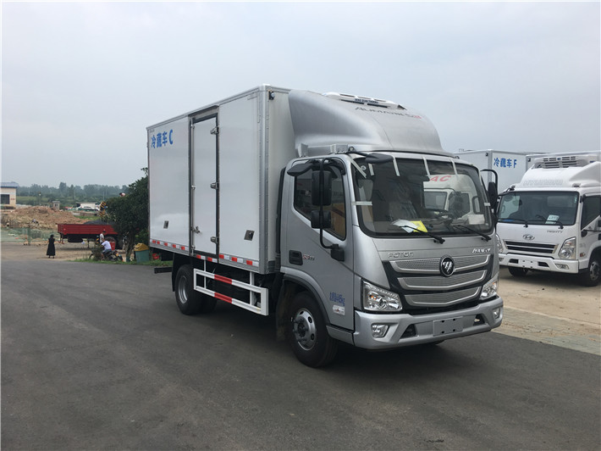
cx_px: 300
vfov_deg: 48.2
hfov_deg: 61.7
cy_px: 226
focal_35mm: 29
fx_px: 503
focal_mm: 4.15
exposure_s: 1/1026
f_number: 2.2
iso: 25
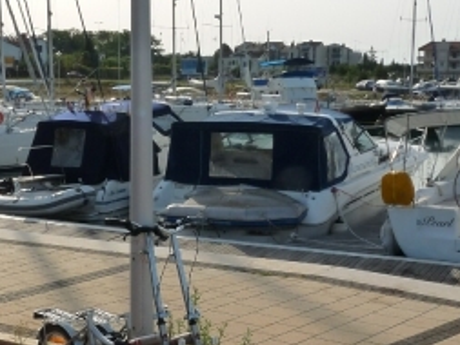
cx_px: 211
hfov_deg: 30.2
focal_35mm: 64
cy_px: 227
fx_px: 851
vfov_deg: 22.9
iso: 160
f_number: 6.3
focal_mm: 4.8
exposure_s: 1/400
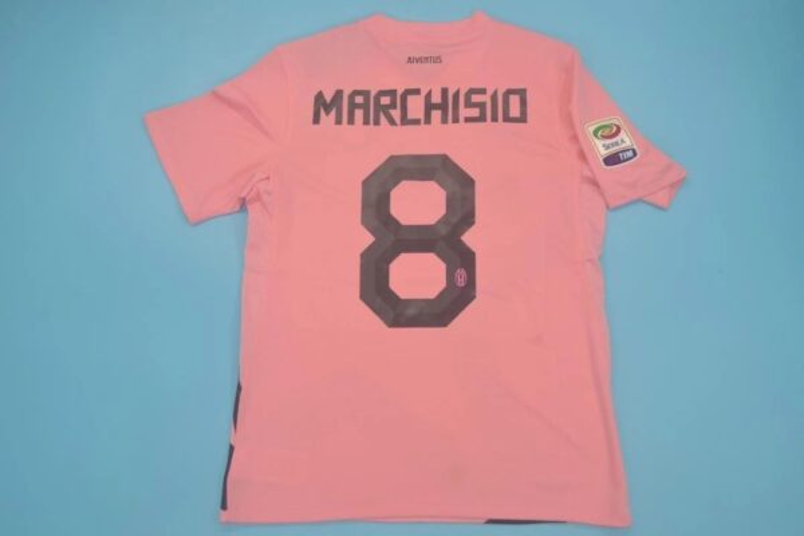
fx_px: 804
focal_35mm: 36
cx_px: 402
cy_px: 268
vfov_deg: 36.9
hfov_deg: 53.1
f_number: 4
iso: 200
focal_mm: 24
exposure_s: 1/100
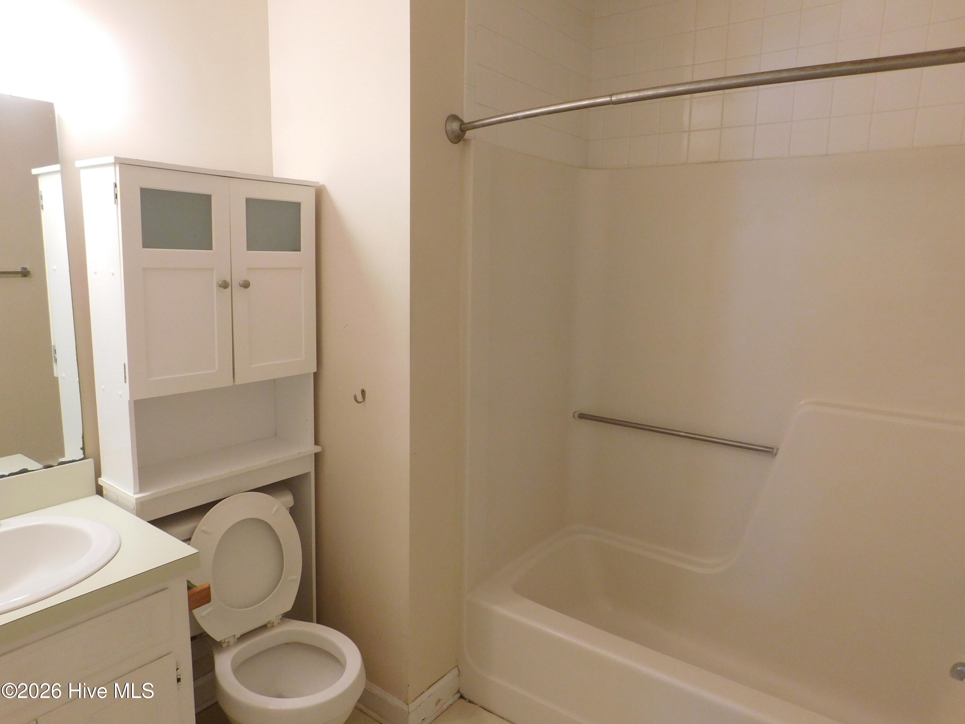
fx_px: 641
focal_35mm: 23
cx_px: 482
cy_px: 362
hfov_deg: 73.9
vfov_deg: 58.9
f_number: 3
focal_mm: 4
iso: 220
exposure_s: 1/30
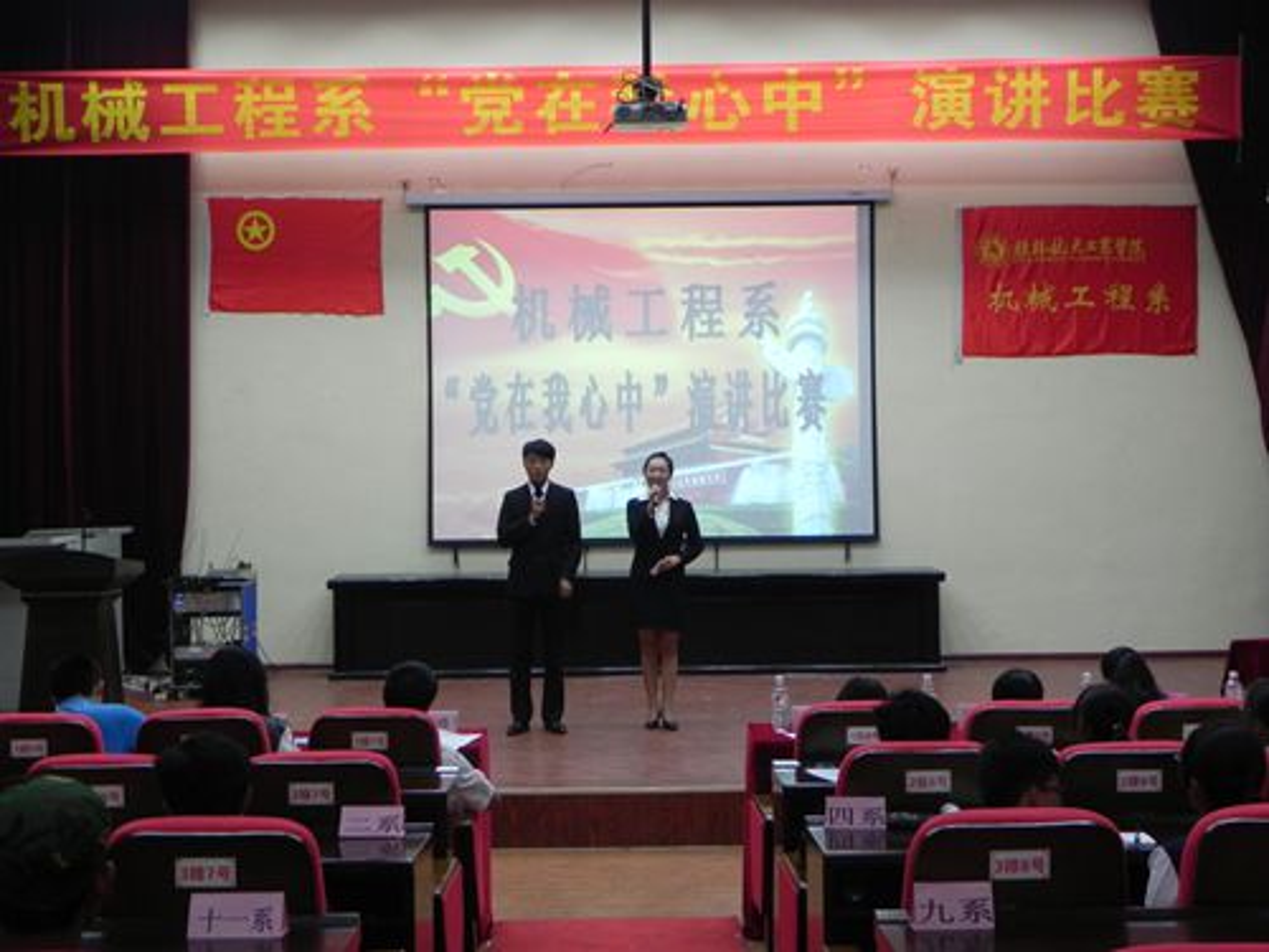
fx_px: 1686
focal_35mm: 46
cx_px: 634
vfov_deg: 31.5
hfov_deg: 41.2
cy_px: 476
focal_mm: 8.2
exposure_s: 1/26.5
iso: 400
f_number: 3.2
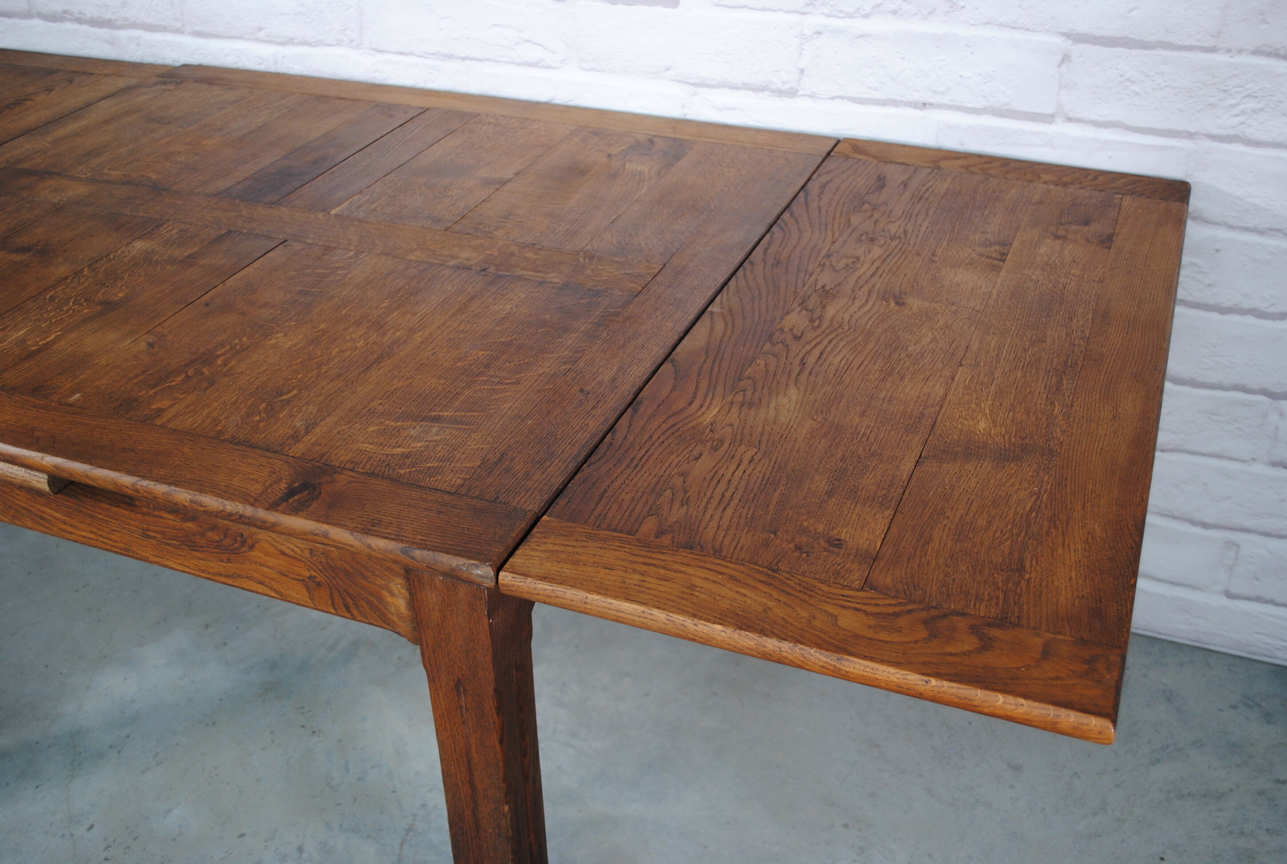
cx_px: 644
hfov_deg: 53.0
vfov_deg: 37.0
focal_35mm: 36
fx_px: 1290
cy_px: 432
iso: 250
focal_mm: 24
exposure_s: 1/30
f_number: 4
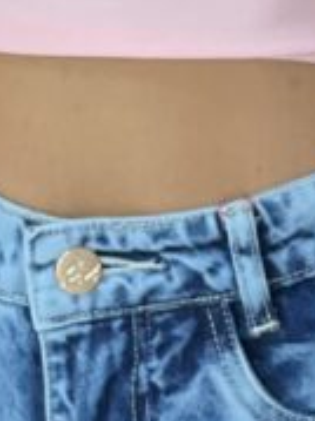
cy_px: -455
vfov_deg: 4.8
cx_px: 80
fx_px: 4883
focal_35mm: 402
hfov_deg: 3.7
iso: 160
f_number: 2.8
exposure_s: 1/120
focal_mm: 9
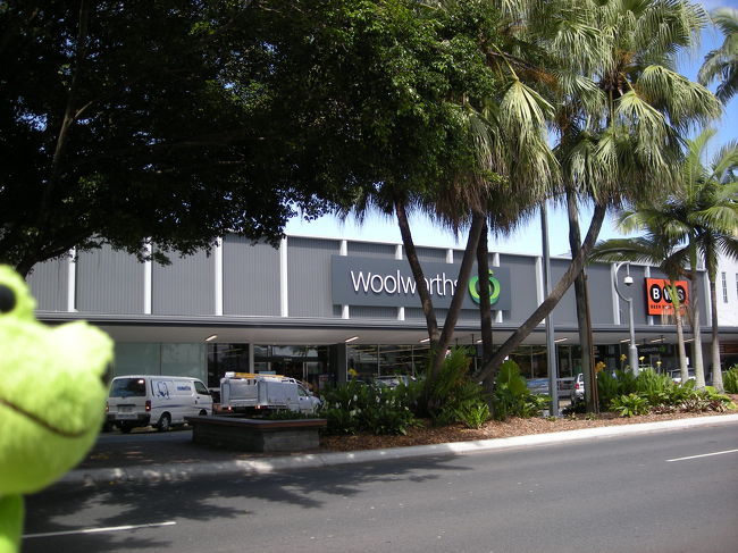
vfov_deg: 40.7
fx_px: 746
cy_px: 276
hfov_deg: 52.6
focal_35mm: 35
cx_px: 369
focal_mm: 5.7
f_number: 2.8
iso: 64
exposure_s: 1/468
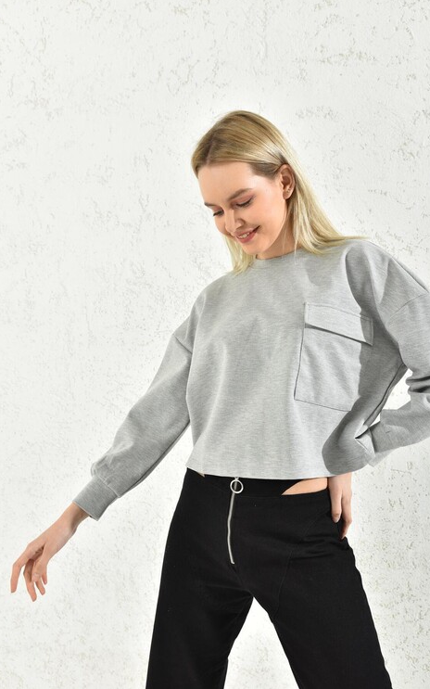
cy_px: 342
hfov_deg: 35.3
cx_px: 221
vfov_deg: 54.0
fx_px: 675
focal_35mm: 36
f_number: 7.1
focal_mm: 35
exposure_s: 1/160
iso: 100
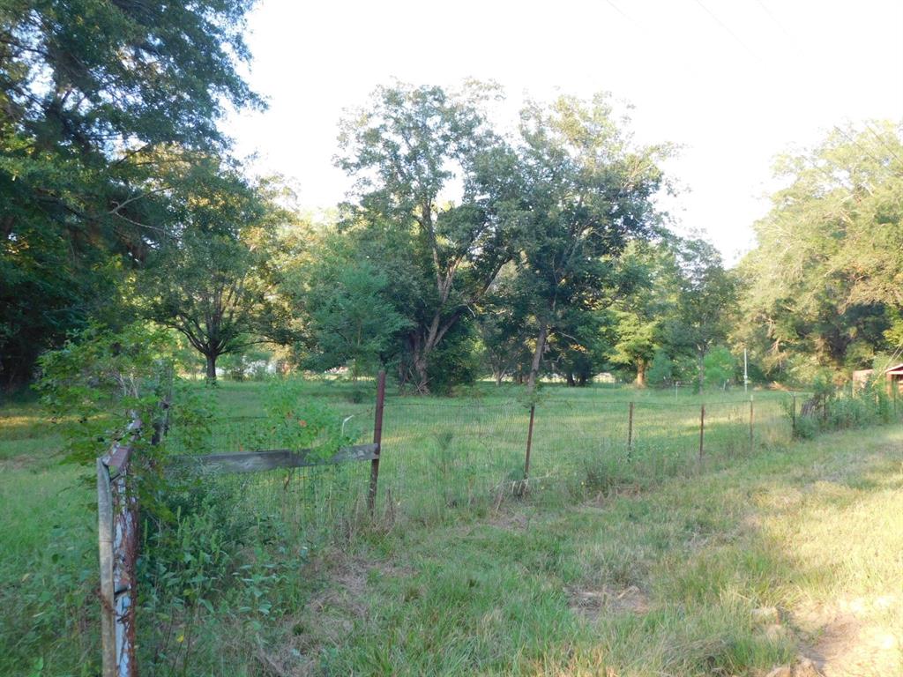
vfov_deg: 39.7
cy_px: 338
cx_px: 452
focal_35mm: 36
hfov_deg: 51.4
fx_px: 939
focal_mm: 6.3
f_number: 3.5
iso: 125
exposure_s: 1/50
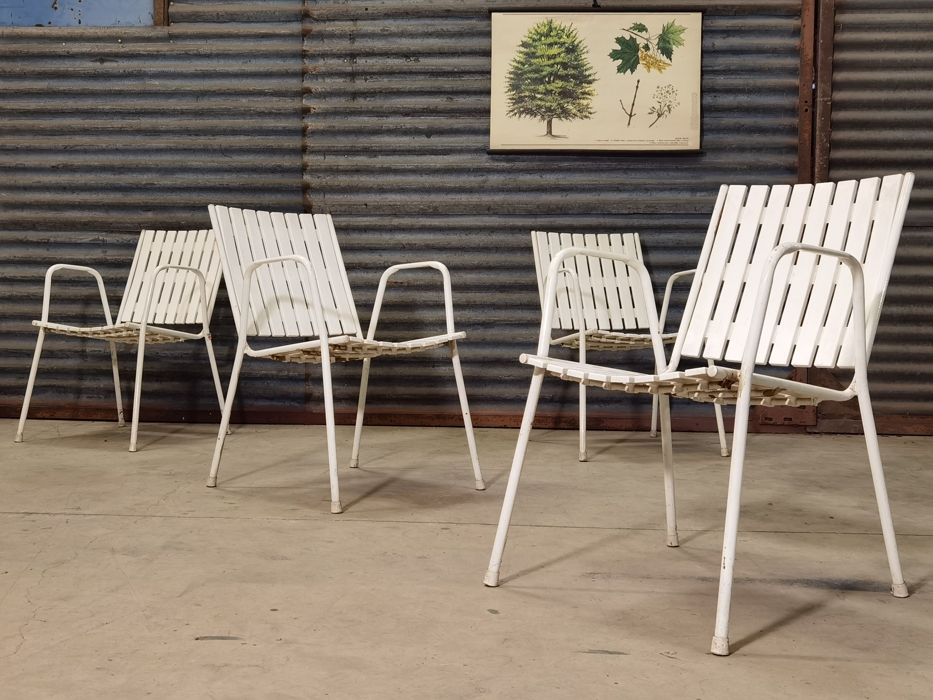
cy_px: 350
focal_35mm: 42
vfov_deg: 34.3
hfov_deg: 44.8
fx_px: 1132
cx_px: 466
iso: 250
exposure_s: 1/50
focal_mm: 6.71
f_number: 1.9
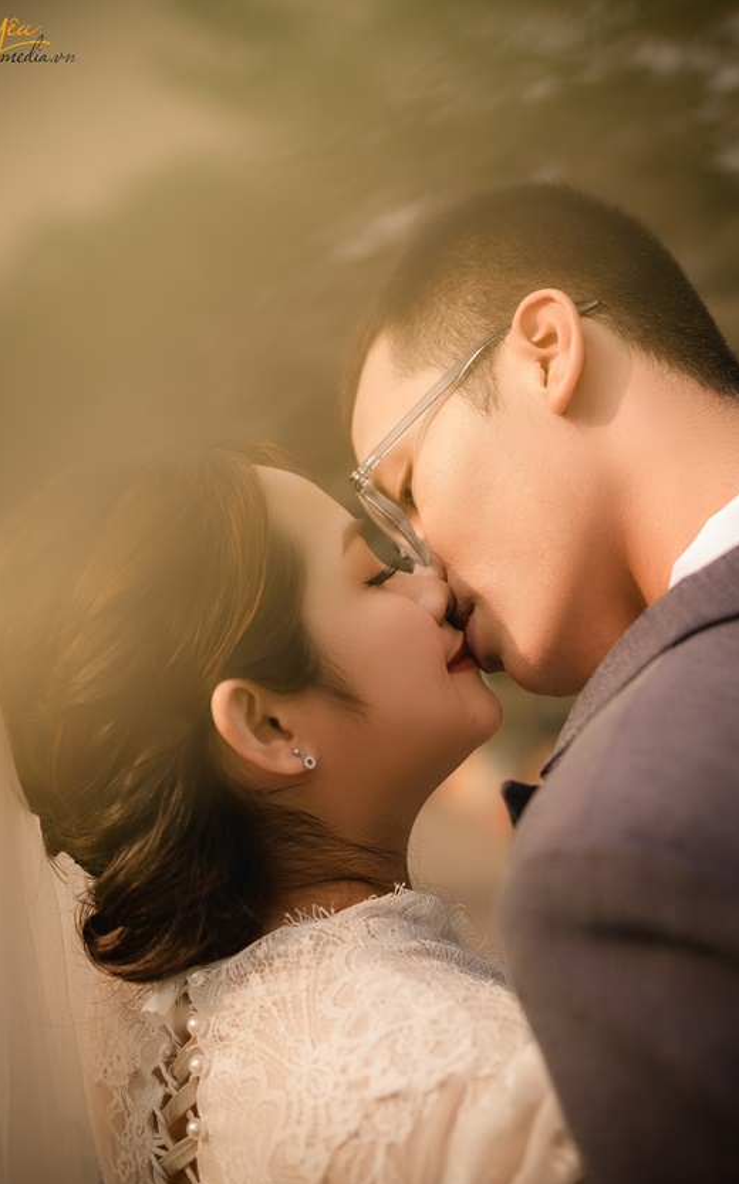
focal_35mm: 52
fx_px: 1677
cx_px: 350
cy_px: 600
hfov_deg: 24.8
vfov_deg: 38.9
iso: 160
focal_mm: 50
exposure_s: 1/2000
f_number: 2.2
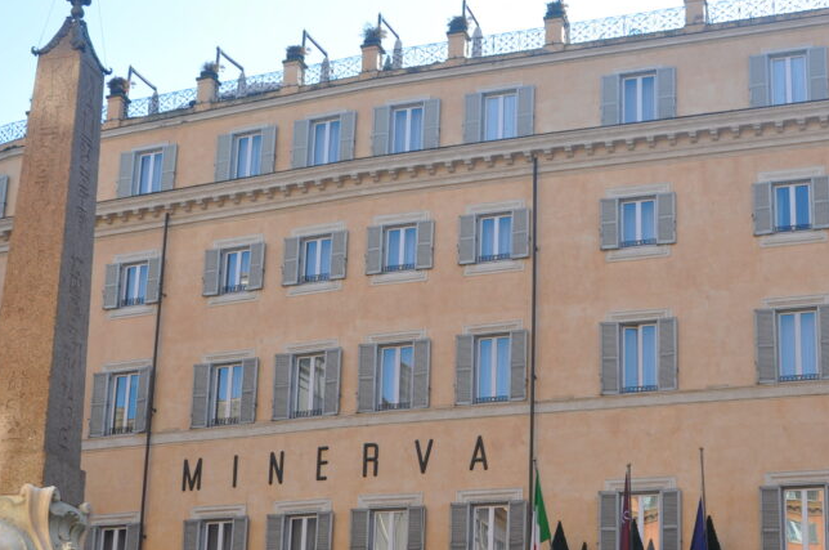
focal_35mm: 60
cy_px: 486
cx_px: 472
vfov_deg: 22.1
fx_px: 1379
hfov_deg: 33.4
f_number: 8
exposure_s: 1/250
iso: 200
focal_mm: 22
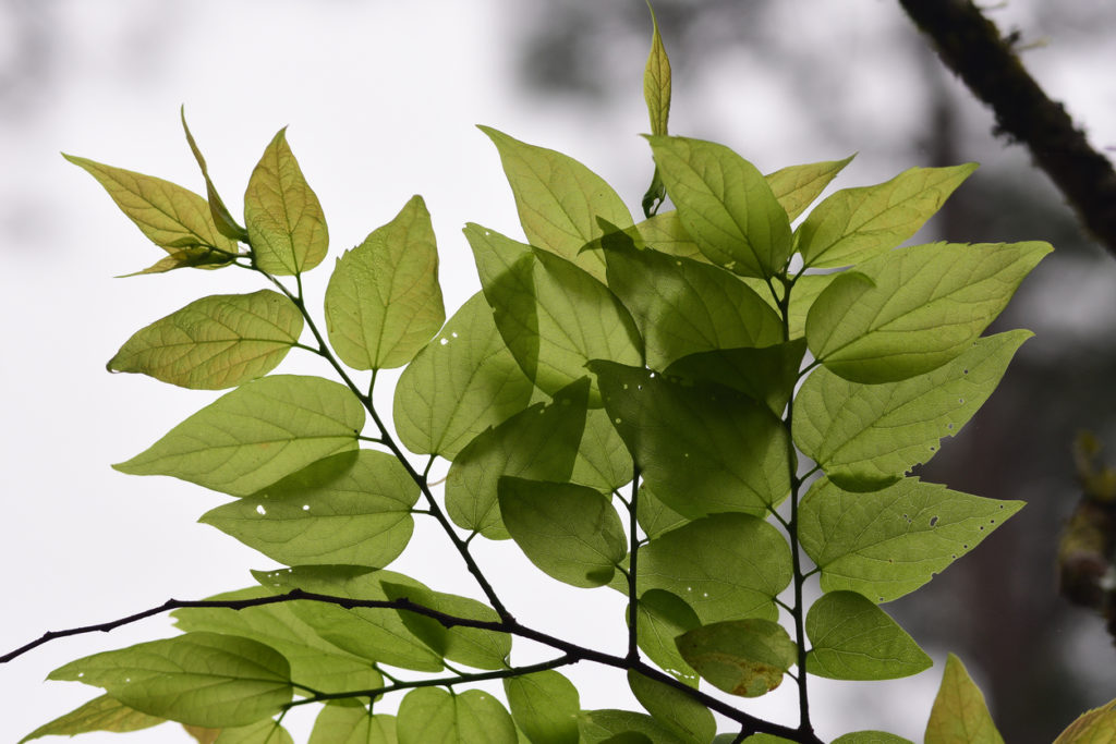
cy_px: 372
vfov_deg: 8.7
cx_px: 558
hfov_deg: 13.0
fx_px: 4883
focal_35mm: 158
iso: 320
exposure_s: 1/320
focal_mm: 105
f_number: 8
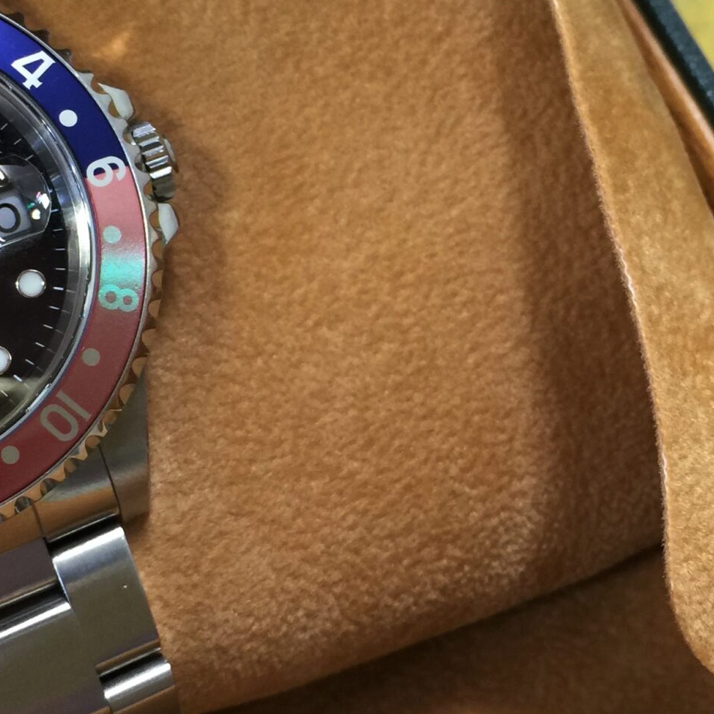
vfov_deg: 25.0
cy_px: 306
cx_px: 328
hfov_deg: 25.0
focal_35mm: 69
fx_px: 1610
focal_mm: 4.15
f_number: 2.2
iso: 40
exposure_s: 1/15
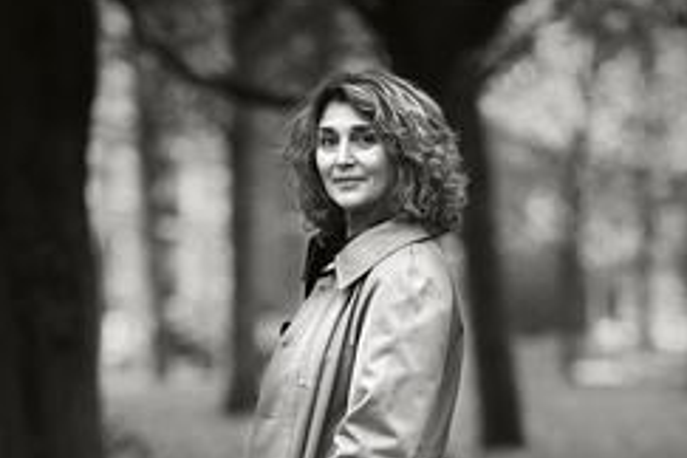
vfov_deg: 9.1
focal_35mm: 149
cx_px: 345
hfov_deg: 13.8
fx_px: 2843
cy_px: 548
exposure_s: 1/125
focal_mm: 110
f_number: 2
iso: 200
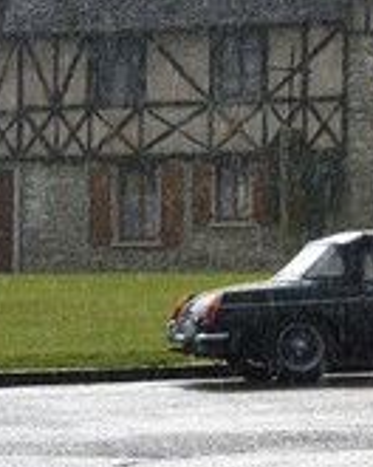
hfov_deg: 11.8
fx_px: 1808
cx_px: 99
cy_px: 209
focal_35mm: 131
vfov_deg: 14.7
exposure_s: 1/320
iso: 200
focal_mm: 55
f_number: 11
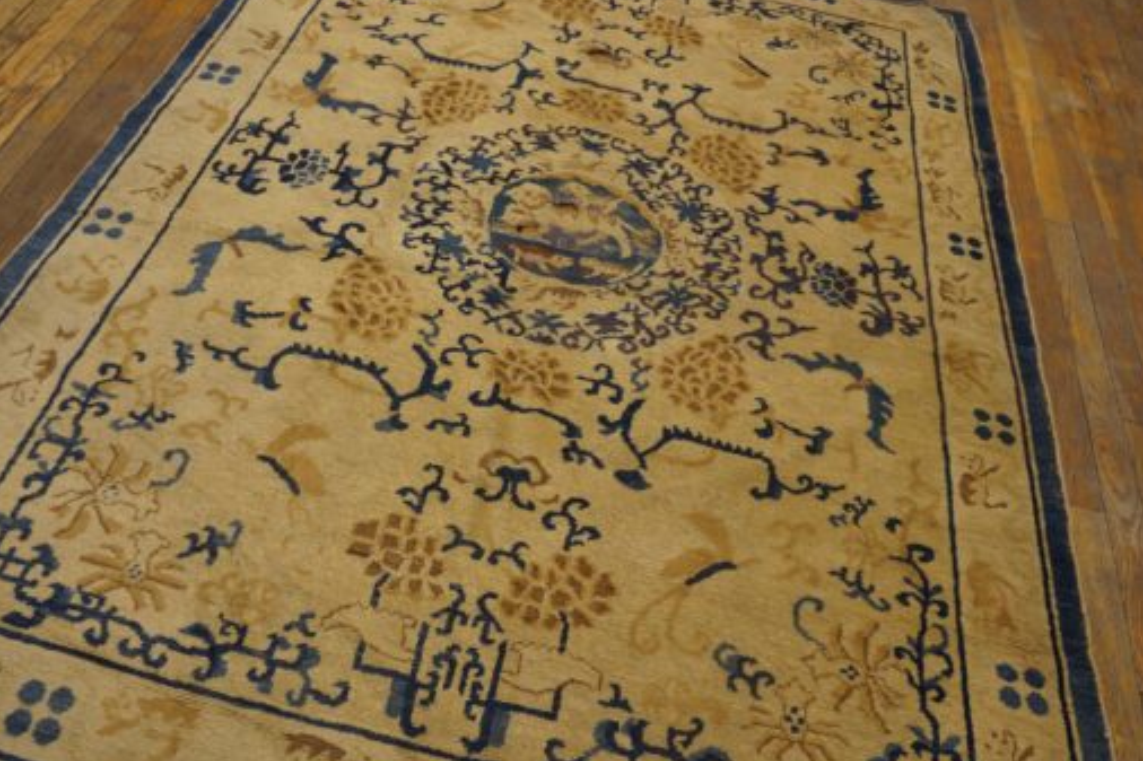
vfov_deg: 41.1
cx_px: 492
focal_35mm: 32
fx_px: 1016
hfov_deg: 58.5
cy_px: 347
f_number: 4
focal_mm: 18
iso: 400
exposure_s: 1/60
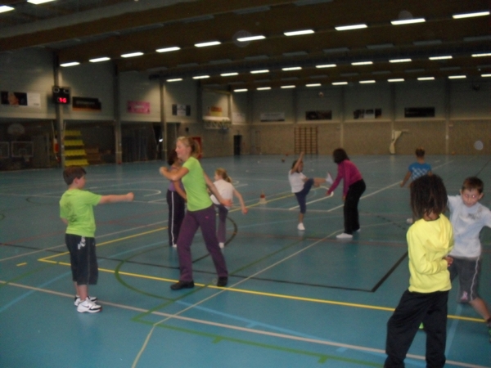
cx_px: 246
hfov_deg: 52.6
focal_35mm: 35
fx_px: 496
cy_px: 184
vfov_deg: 40.7
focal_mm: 6.3
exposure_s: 1/45
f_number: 3.2
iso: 400
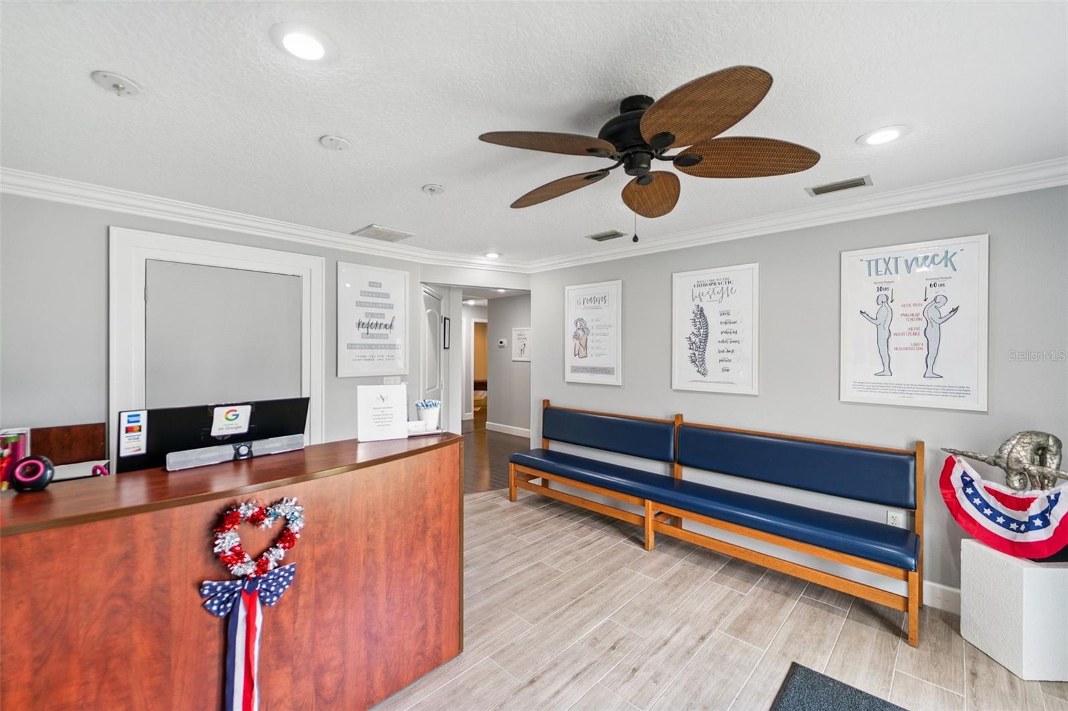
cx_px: 534
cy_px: 356
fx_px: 415
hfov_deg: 104.3
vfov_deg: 81.2
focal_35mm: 14
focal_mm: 14
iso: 100
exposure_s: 1/30
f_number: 2.8
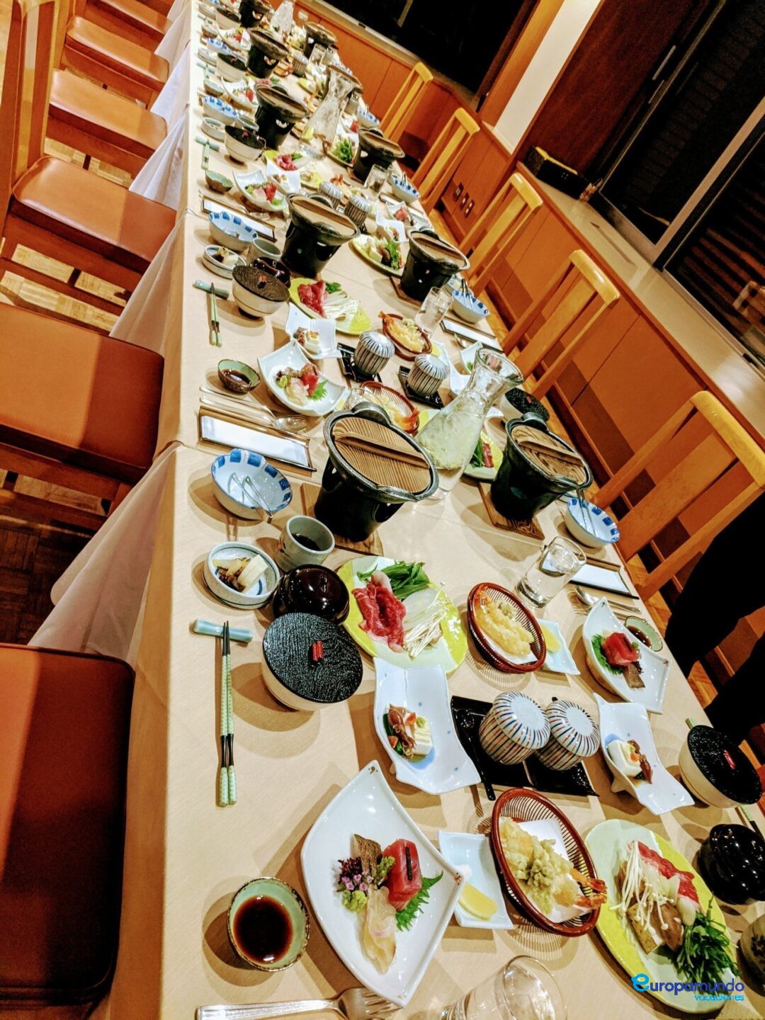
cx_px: 382
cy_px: 510
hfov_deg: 53.1
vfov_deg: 67.3
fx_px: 766
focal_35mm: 26
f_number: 2
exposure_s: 1/30
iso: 545
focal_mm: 4.67
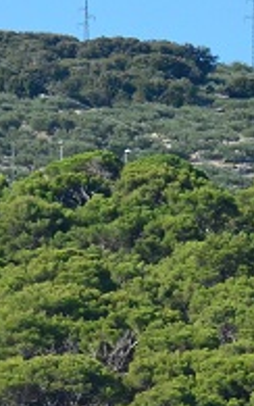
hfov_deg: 1.5
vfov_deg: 2.4
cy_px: 598
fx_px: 9673
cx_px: 171
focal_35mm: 874
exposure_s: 1/8000
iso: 1400
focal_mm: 112
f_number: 5.6
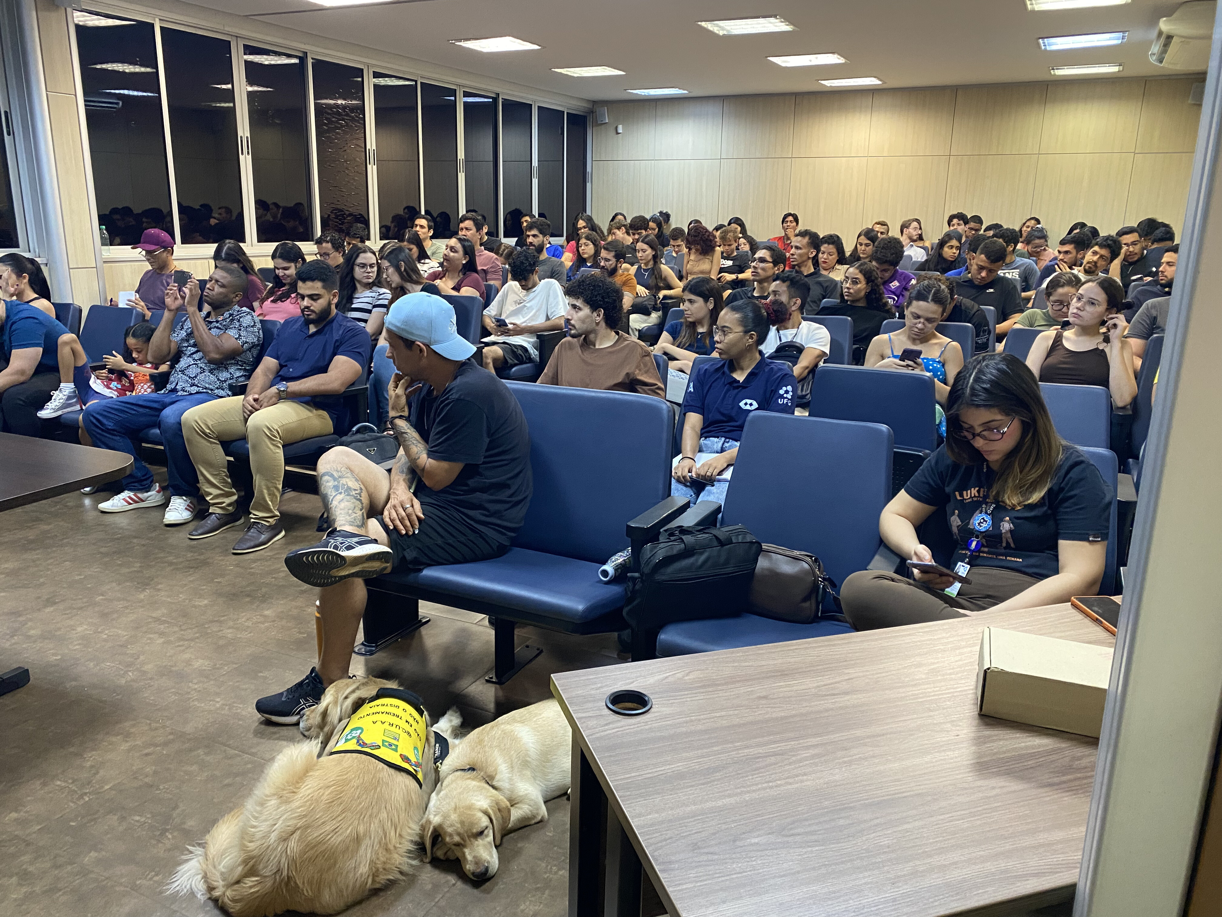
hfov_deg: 67.3
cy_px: 458
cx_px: 611
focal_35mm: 26
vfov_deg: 53.1
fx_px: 918
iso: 400
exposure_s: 1/60
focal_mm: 4.25
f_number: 1.8
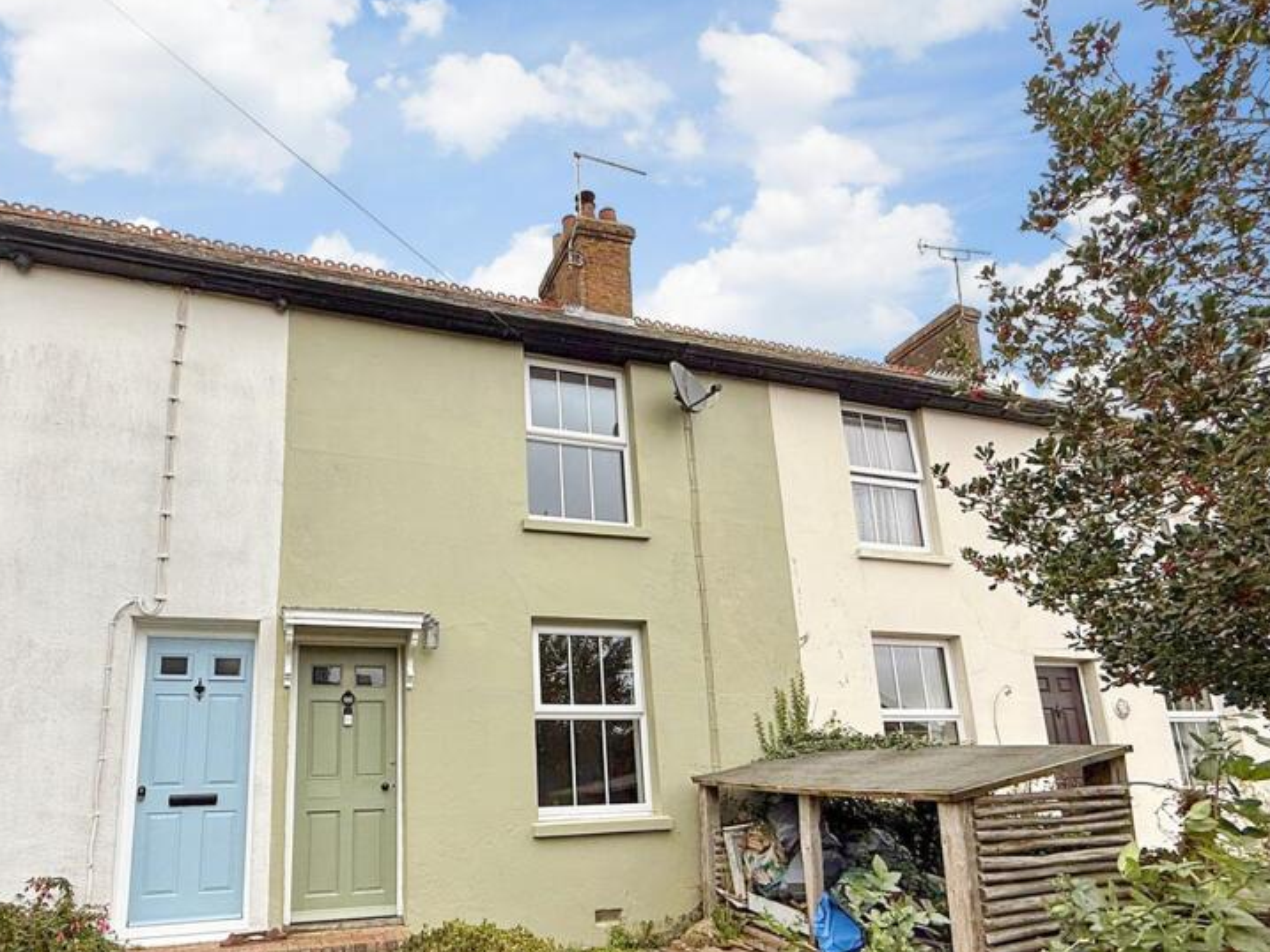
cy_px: 635
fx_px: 734
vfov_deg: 64.3
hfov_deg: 80.8
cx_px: 510
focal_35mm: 20
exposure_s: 1/200
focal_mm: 2.22
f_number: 2.2
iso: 50
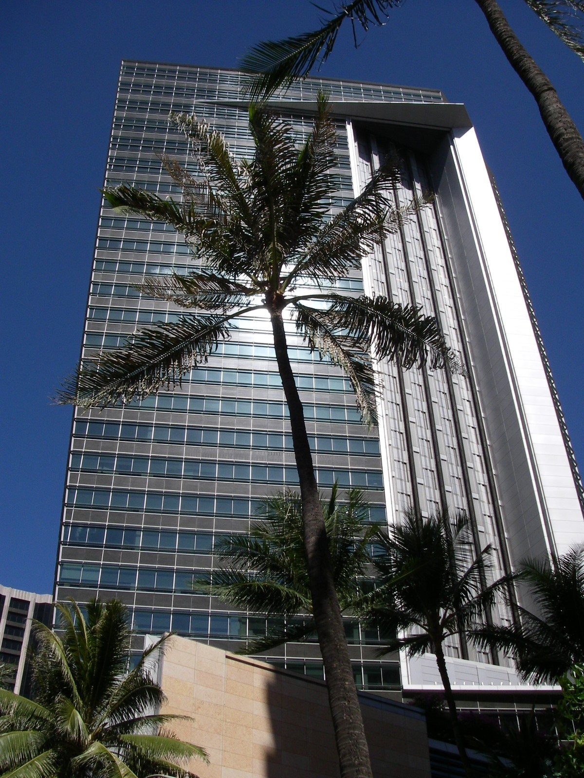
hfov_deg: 37.7
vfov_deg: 49.0
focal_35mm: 38
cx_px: 292
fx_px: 855
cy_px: 389
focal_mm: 6.3
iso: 80
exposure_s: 1/400
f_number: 6.6
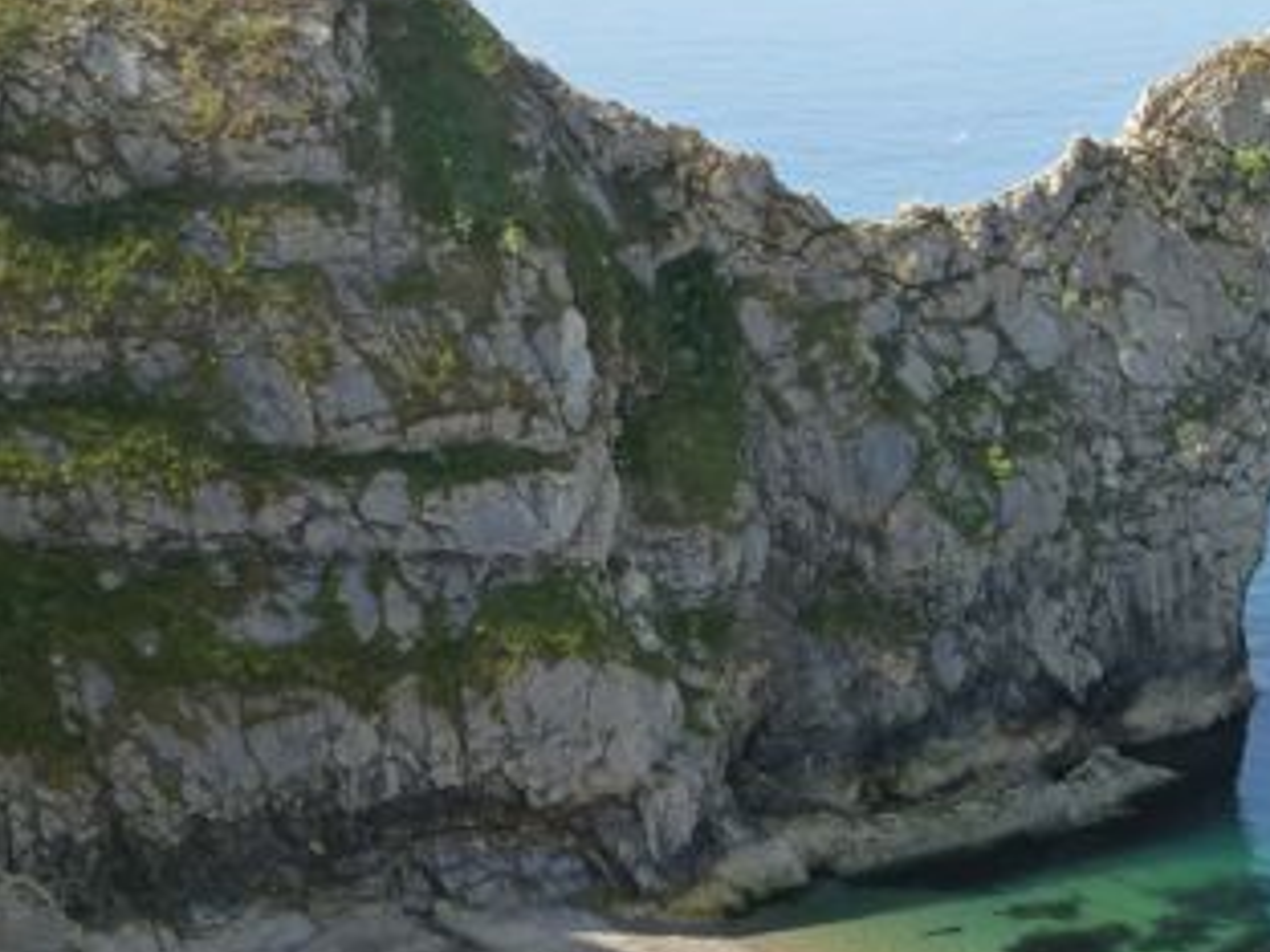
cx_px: 1091
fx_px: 2935
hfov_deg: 23.9
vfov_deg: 18.4
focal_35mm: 80
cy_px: 529
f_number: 3.9
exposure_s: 1/500
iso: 160
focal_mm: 6.9
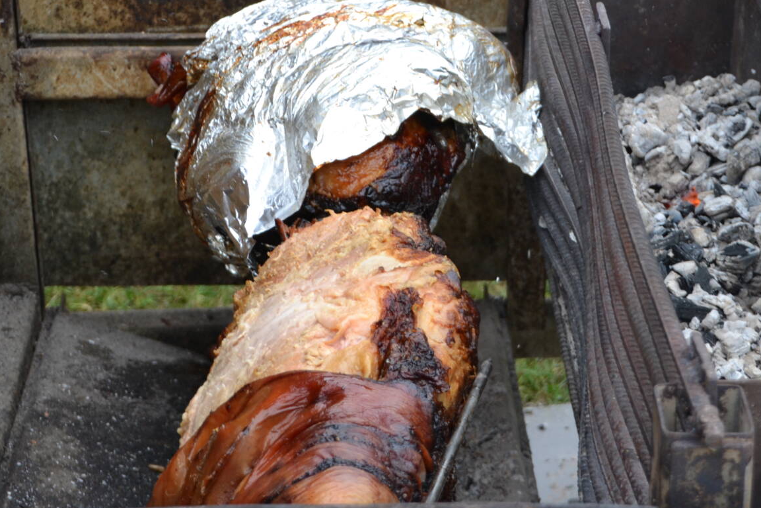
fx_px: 2431
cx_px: 442
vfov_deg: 11.9
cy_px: 142
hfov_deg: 17.8
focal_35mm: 115
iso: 160
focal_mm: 46
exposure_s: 1/125
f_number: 5.6
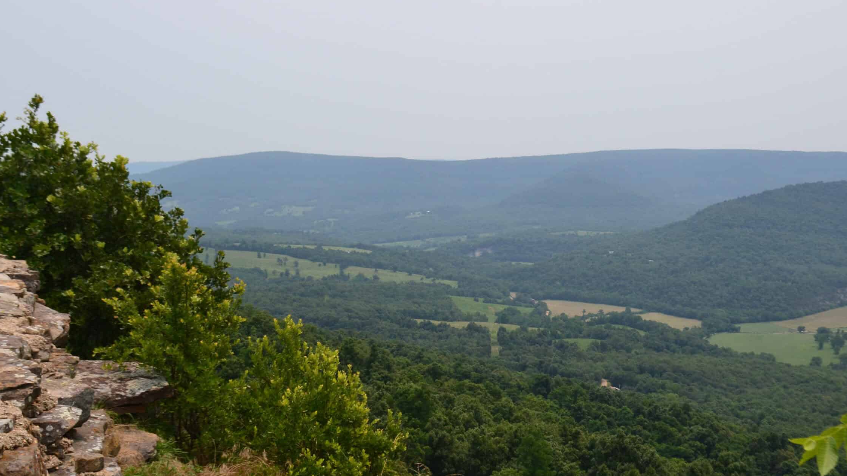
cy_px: 282
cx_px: 408
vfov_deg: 27.7
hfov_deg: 47.3
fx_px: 966
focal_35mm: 43
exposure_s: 1/250
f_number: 10
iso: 400
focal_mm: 24
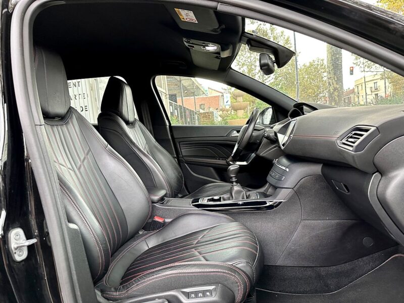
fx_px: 280
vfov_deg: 56.8
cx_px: 202
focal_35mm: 24
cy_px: 152
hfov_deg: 71.6
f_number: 1.78
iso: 250
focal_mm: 6.86
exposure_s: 1/60
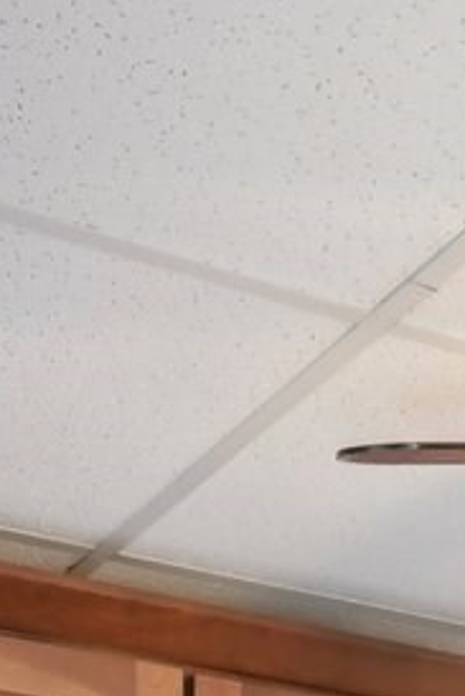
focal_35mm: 112
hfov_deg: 12.1
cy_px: 1467
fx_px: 2167
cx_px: 457
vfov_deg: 14.5
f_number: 5.6
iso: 400
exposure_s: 1/5
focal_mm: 10
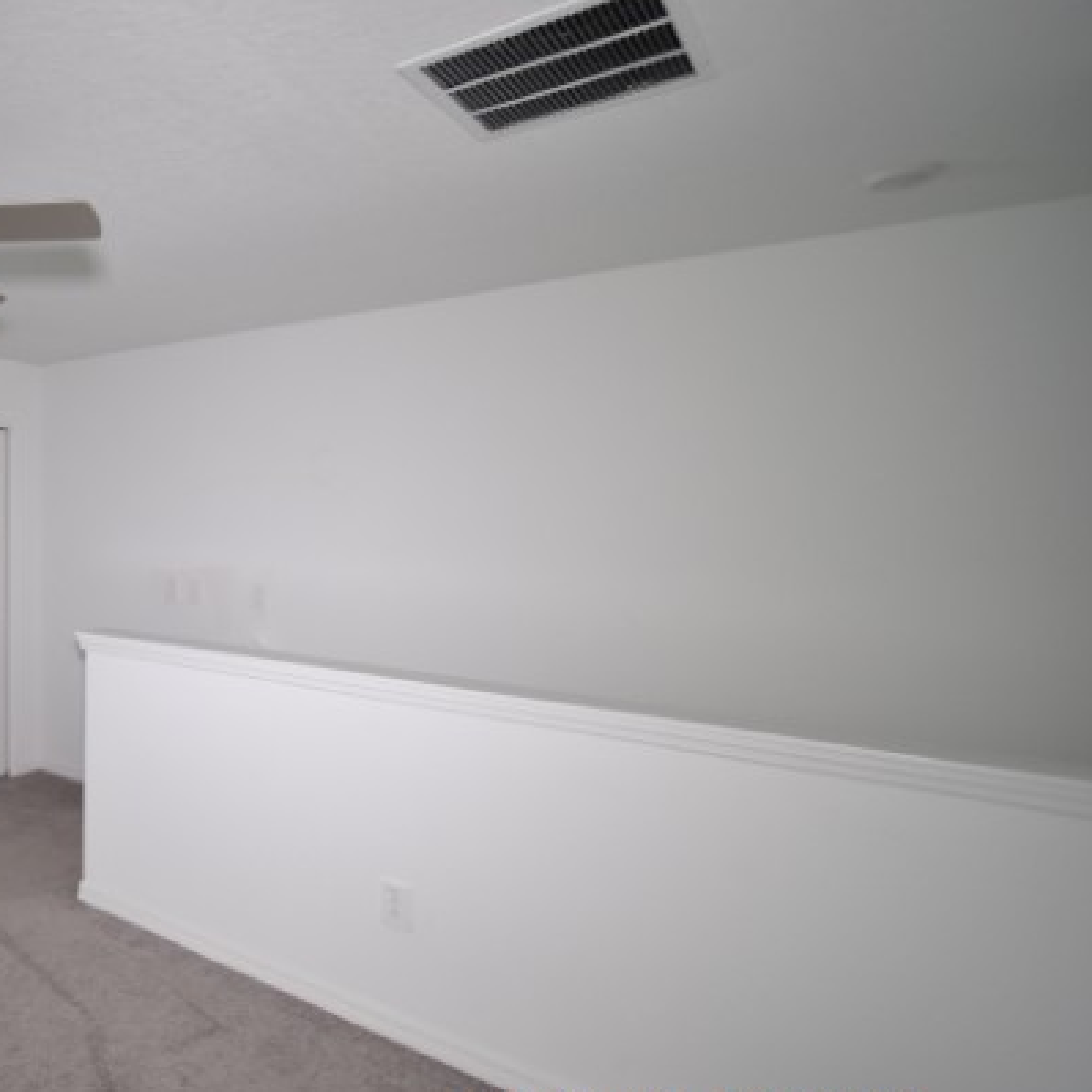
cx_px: 118
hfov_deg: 58.0
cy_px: 561
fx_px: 821
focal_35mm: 23
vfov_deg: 67.2
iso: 800
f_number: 3.5
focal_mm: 10
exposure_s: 1/10
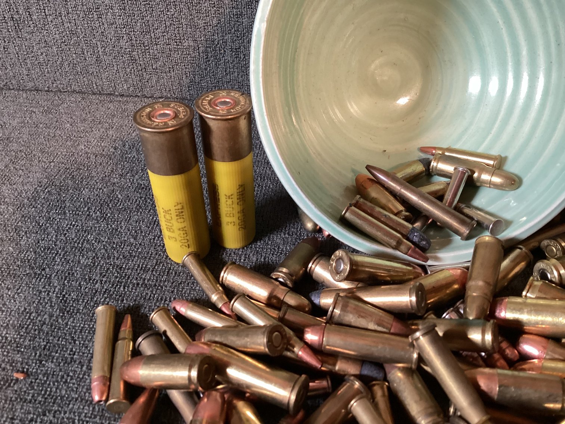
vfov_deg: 45.4
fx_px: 506
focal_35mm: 31
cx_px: 282
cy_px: 212
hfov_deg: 58.3
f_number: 2.4
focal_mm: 3.3
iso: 320
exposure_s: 1/40
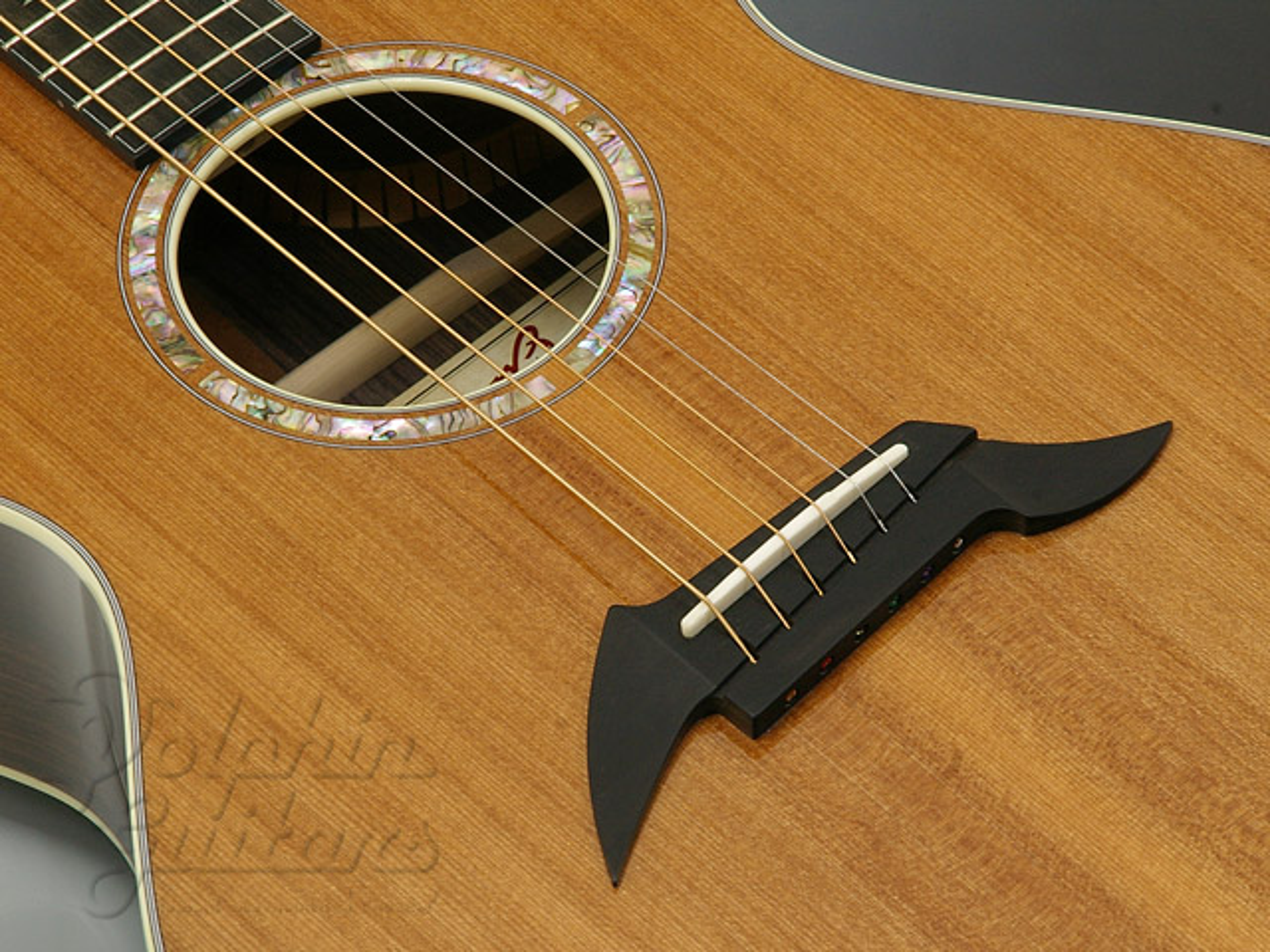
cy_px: 476
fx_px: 6200
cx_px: 635
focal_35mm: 169
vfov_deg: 8.8
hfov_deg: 11.7
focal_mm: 113
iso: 400
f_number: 19
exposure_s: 1
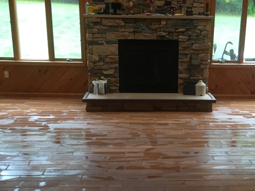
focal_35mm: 58
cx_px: 164
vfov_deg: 24.6
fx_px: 427
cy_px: 165
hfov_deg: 33.0
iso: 50
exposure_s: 1/30
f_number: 2.2
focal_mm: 4.15
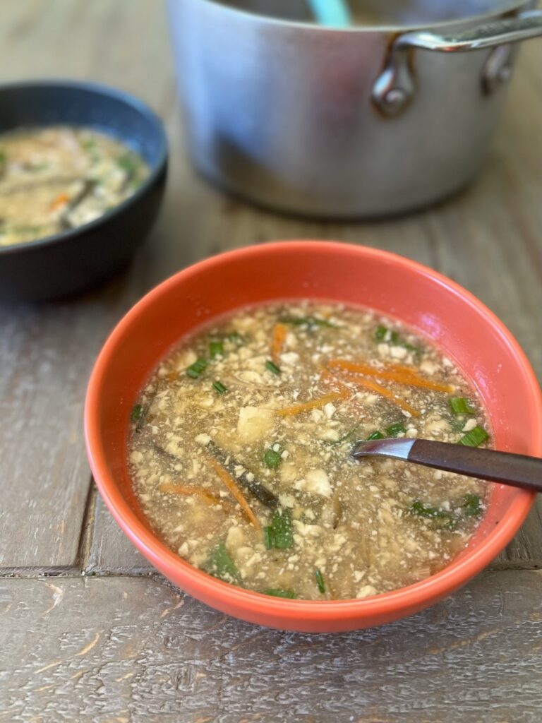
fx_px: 543
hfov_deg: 53.1
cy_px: 362
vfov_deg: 67.3
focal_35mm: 26
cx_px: 271
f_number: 1.5
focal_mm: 5.7
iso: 125
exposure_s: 1/119
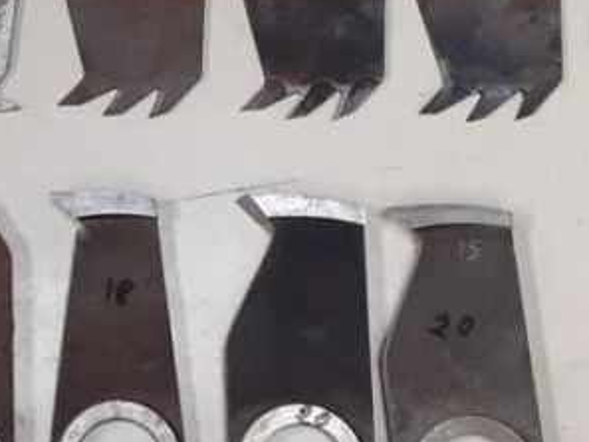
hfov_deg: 21.3
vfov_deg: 16.2
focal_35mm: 91
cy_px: 244
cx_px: 125
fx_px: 1549
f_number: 1.9
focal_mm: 3.6
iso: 80
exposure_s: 1/33
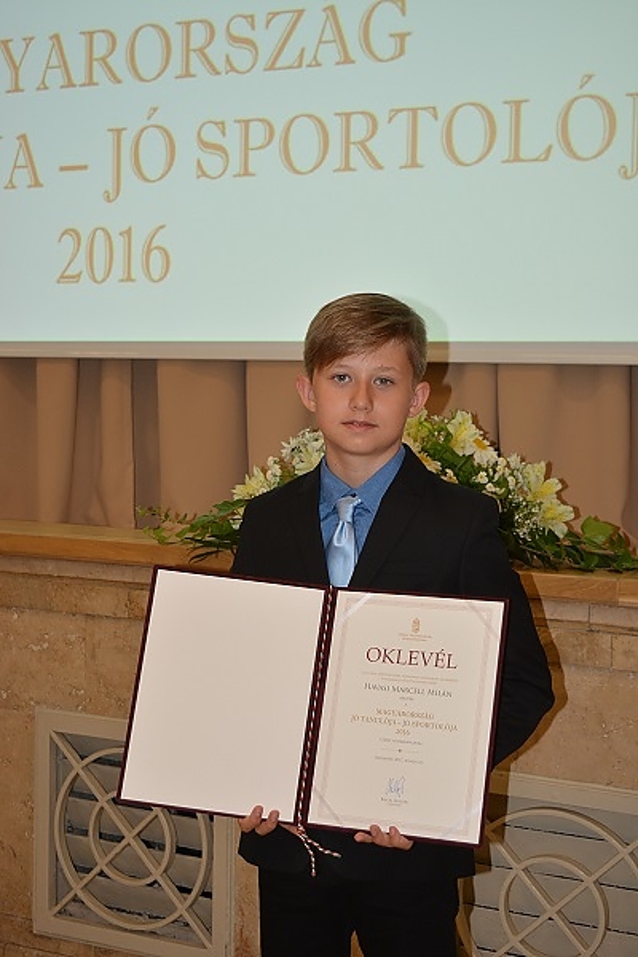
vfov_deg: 33.4
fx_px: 1595
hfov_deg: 22.6
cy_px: 478
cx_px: 319
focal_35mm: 60
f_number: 4.8
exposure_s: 1/60
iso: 400
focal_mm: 40
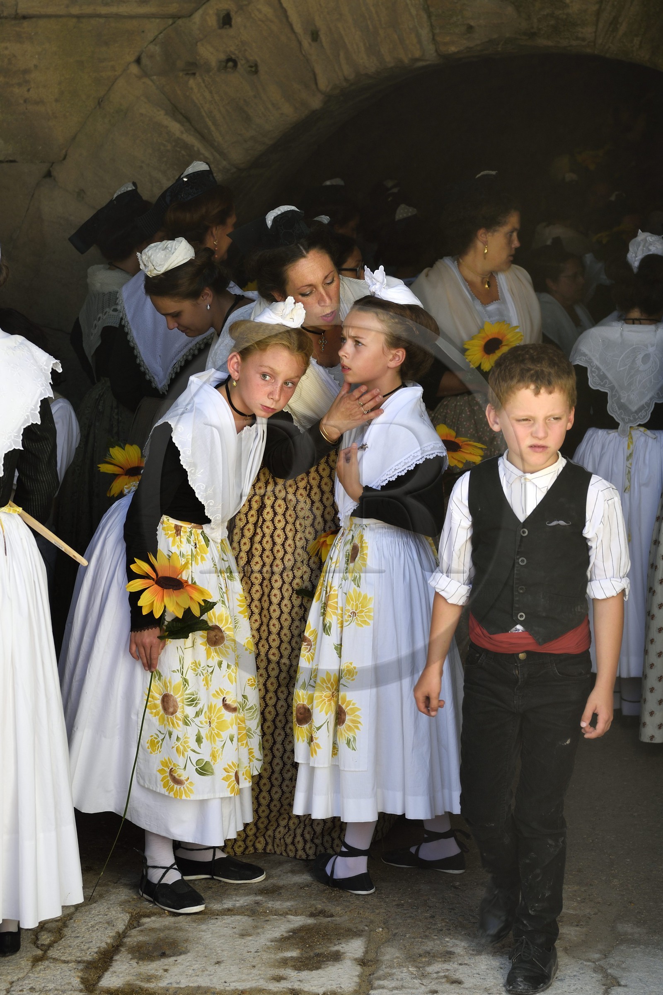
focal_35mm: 70
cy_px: 498
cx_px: 332
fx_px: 1934
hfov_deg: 19.5
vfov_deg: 28.8
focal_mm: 70
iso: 200
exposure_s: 1/160
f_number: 7.1
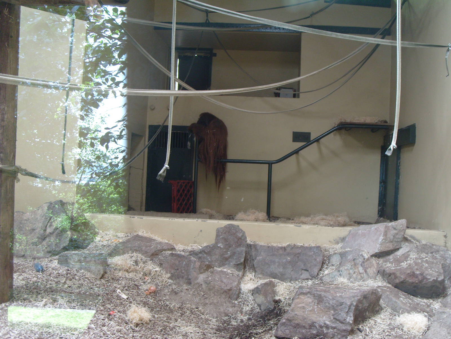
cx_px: 226
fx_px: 456
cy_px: 170
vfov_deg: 40.7
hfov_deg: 52.6
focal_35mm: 35
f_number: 2.8
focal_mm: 7.8
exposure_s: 1/15
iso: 200
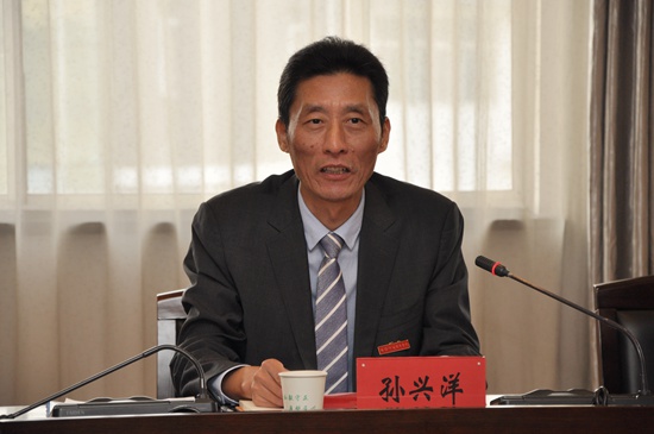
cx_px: 327
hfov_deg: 13.1
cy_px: 217
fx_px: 2857
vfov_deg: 8.7
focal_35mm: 158
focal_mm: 105
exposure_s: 1/80
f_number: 5.6
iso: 400
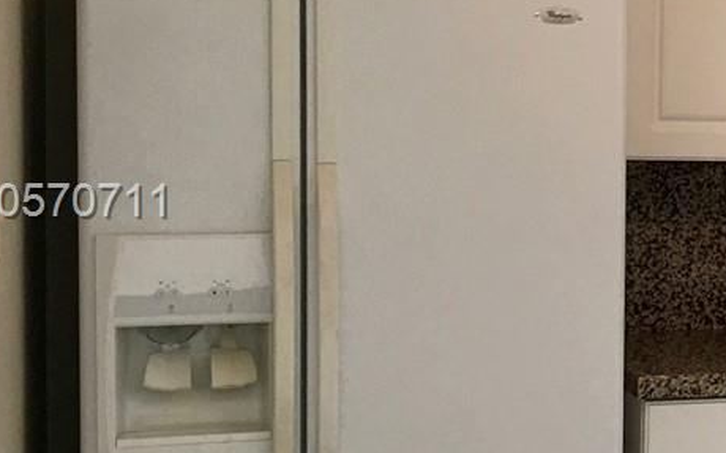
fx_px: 2116
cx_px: 1195
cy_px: 204
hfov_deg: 17.0
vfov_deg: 12.2
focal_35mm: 107
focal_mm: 4.15
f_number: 2.2
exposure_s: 1/30
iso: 32
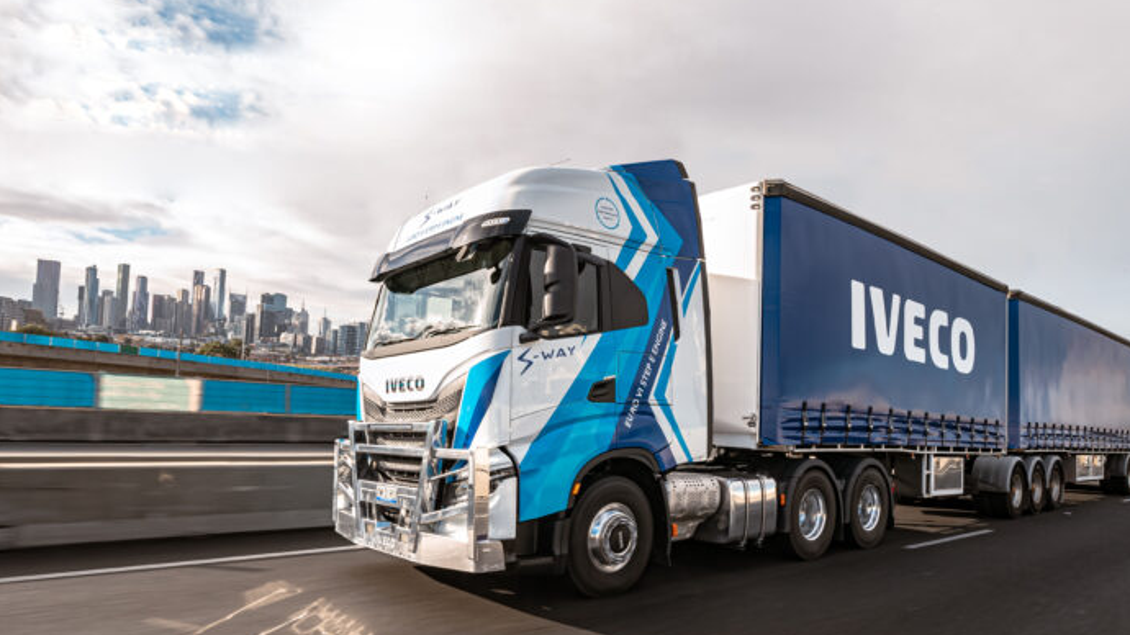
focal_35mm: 21
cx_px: 560
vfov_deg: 53.5
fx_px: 629
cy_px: 291
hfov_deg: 83.8
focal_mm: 12
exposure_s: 1/100
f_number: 7.1
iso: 800
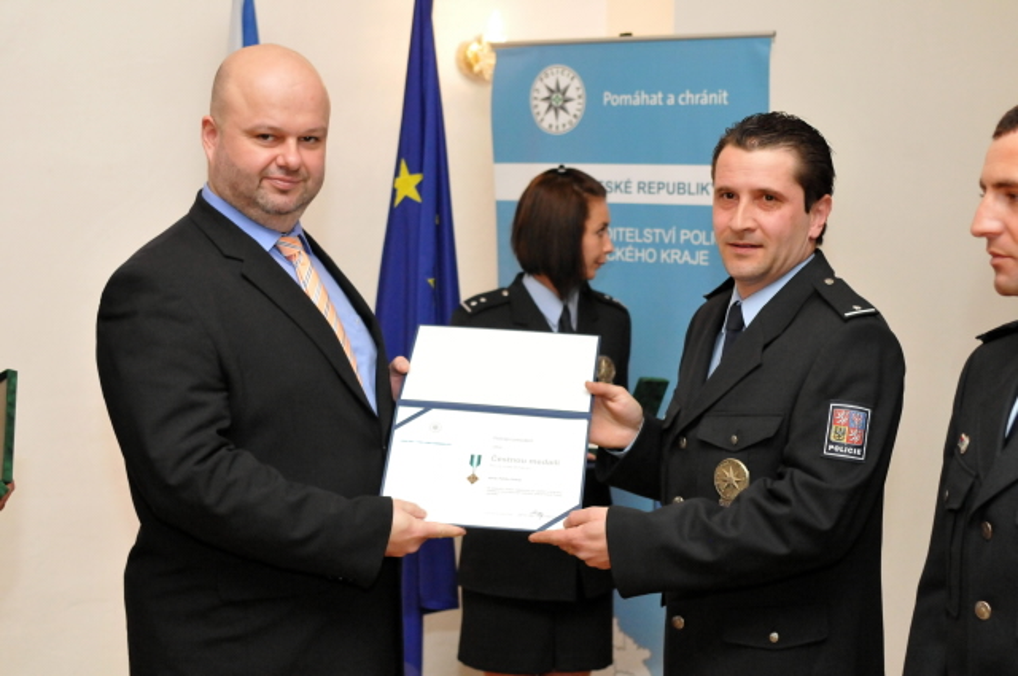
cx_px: 509
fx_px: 2118
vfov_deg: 18.1
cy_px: 338
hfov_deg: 27.0
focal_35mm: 75
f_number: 3.5
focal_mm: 50
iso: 2500
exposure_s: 1/125
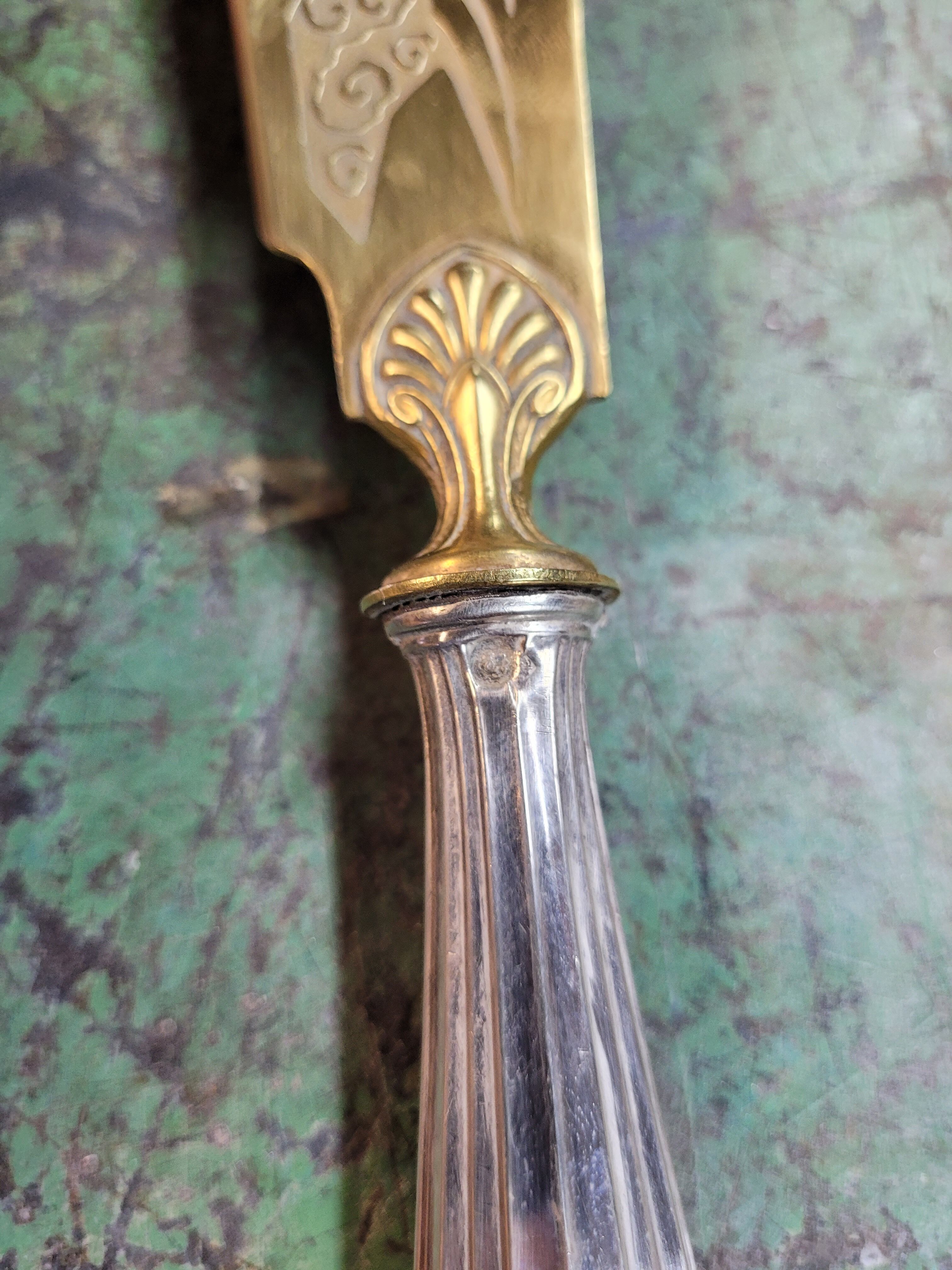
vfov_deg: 67.3
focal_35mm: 26
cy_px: 635
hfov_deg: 53.1
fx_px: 953
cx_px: 476
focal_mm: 5.4
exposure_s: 1/100
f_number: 1.8
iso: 250
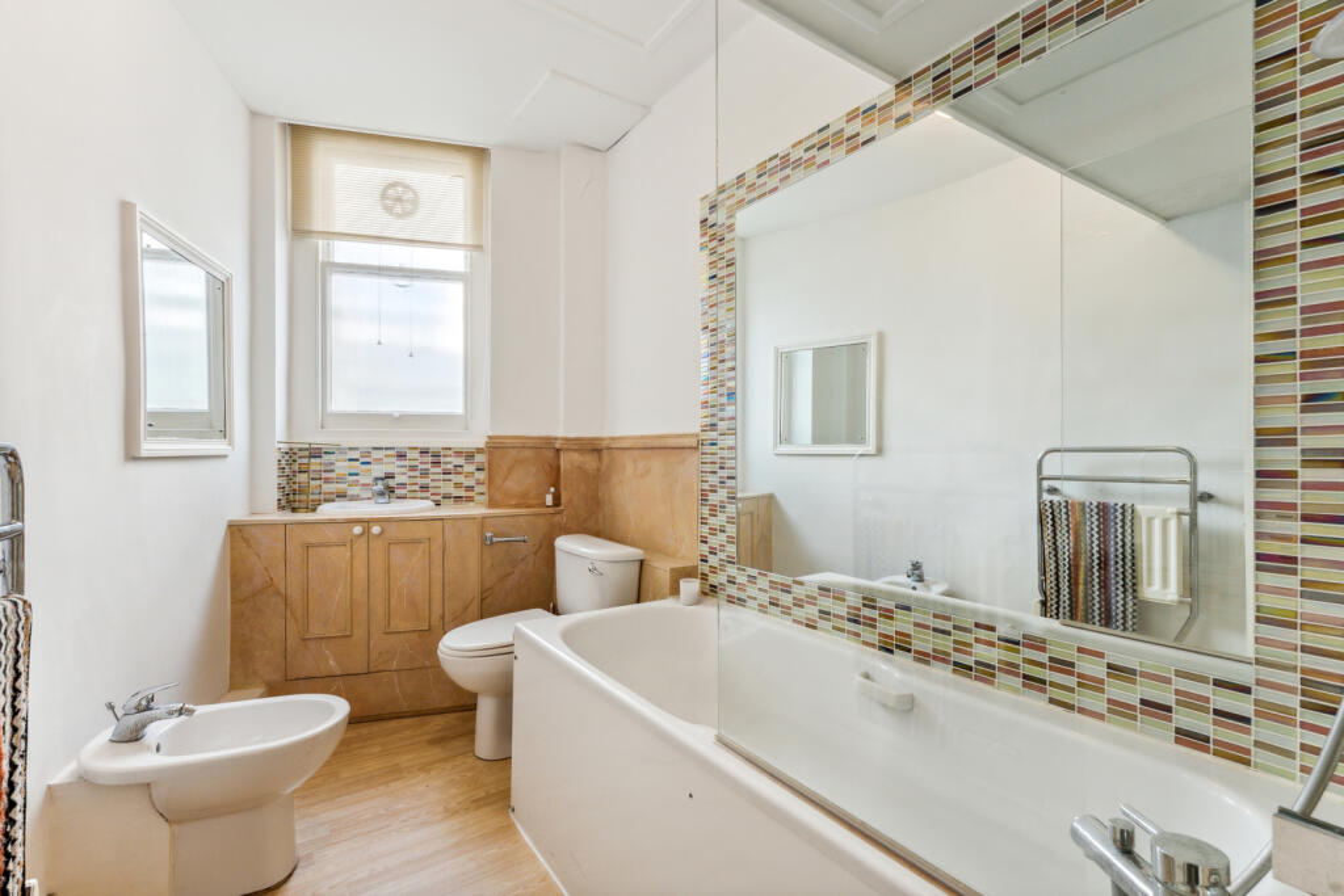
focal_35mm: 16
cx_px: 672
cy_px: 448
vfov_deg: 73.8
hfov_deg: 96.7
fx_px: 597
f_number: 11
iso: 1000
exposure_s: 1/20
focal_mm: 16
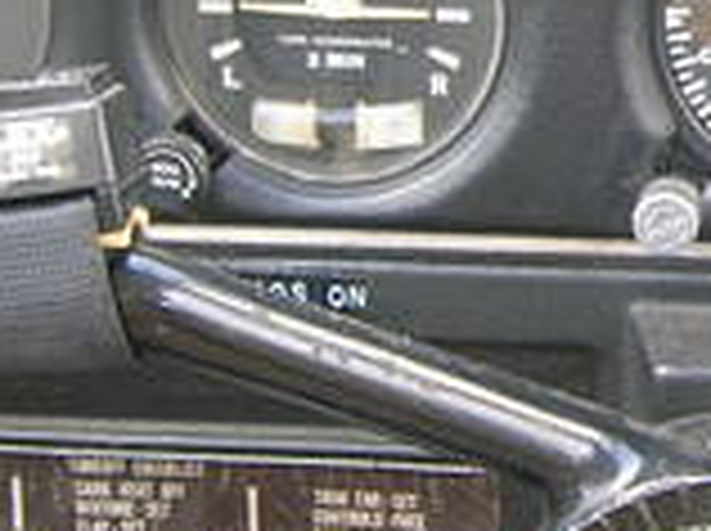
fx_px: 2830
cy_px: 92
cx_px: 918
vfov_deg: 10.7
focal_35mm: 138
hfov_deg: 13.8
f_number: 2.9
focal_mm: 5.7
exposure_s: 1/33.7
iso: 50
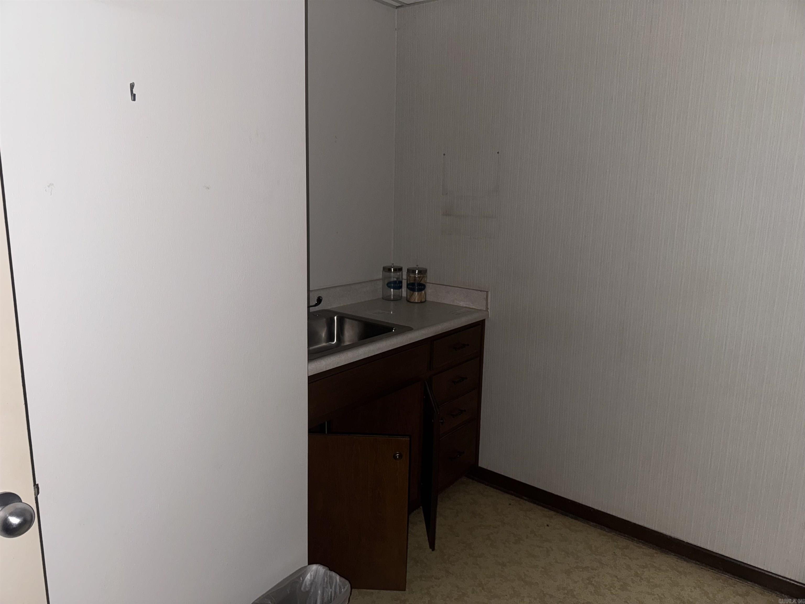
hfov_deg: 71.6
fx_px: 558
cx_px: 402
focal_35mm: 24
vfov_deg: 56.8
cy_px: 302
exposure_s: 1/4
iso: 50
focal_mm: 6.76
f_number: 1.78
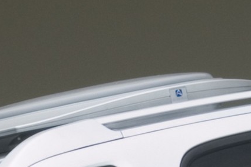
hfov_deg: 2.1
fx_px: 6874
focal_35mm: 987
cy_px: 362
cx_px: 306
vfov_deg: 1.4
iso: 200
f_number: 22
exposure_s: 1/3
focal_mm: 112
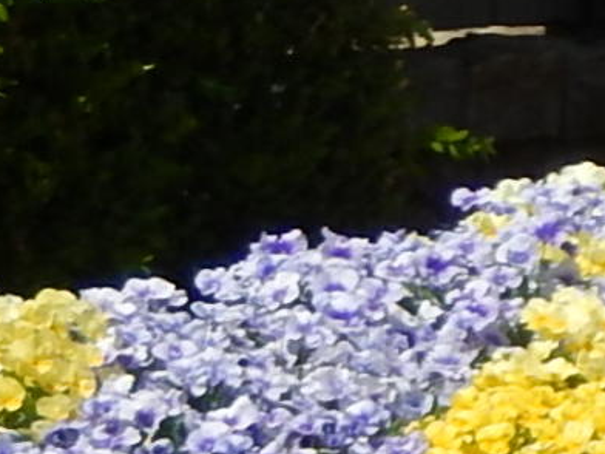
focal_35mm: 558
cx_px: 1911
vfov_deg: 2.7
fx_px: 9752
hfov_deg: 3.5
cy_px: -310
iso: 125
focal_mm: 13.1
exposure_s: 1/800
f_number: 4.9
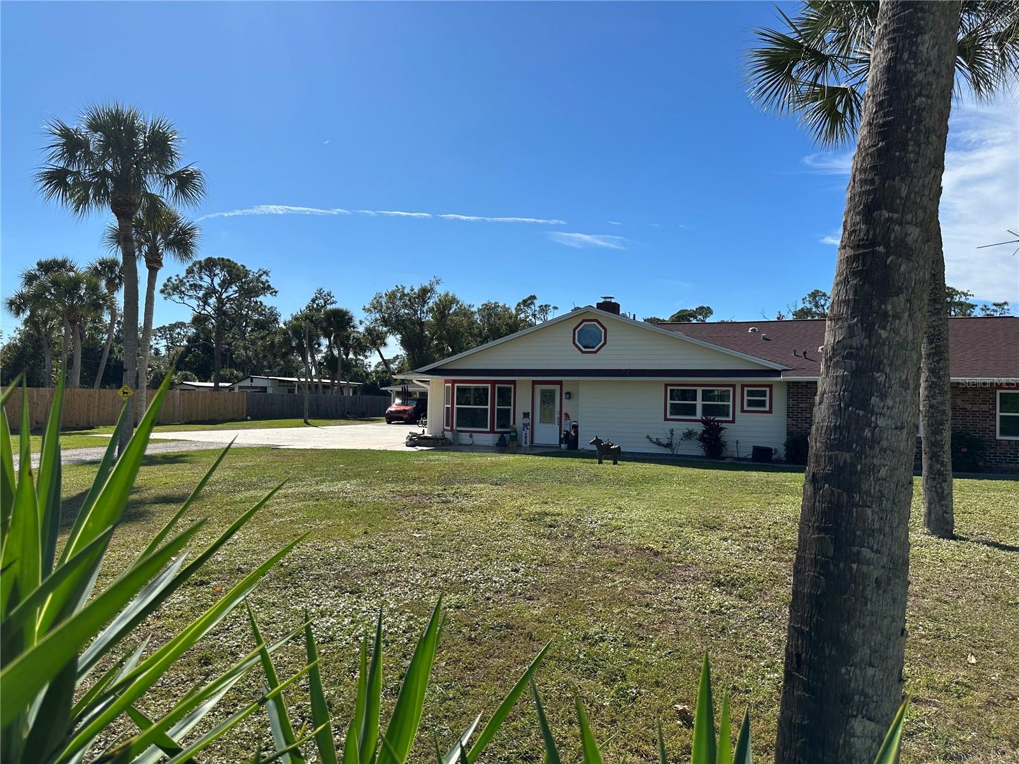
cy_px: 382
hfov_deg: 71.6
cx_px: 510
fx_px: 706
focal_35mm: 24
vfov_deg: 56.8
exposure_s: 1/6623
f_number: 1.78
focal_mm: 6.86
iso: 80
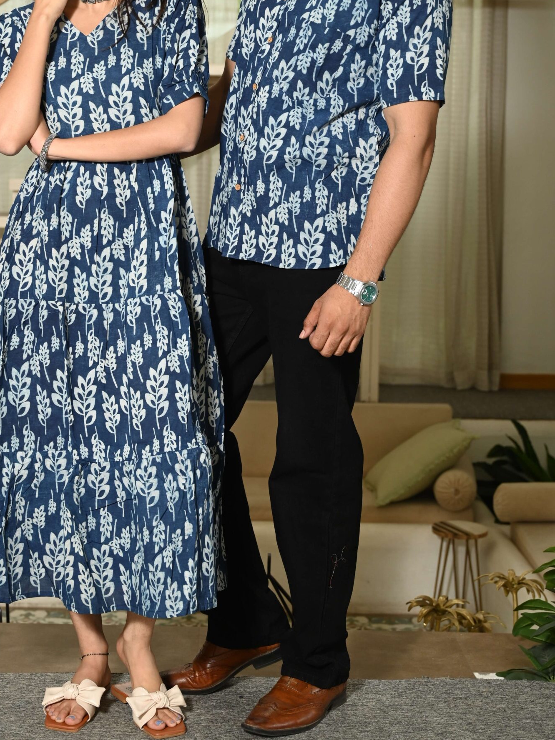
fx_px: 1304
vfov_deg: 31.3
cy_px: 224
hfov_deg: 24.0
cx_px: 243
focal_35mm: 61
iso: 400
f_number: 4.5
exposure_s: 1/160
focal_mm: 44
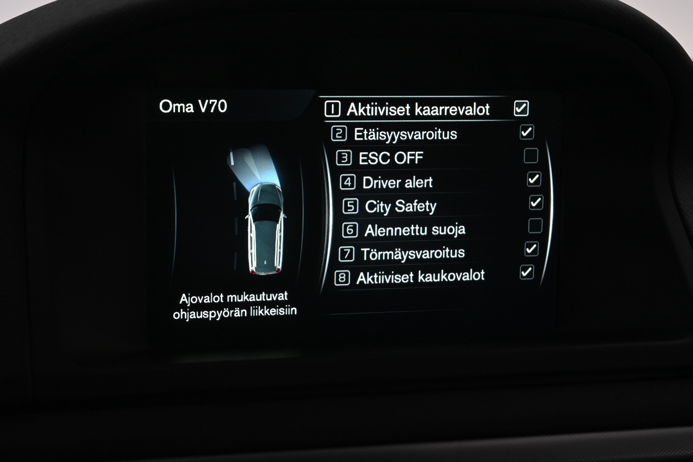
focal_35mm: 75
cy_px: 231
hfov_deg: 27.0
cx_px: 346
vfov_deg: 18.2
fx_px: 1444
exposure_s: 1/80
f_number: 6.3
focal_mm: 50
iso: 2000
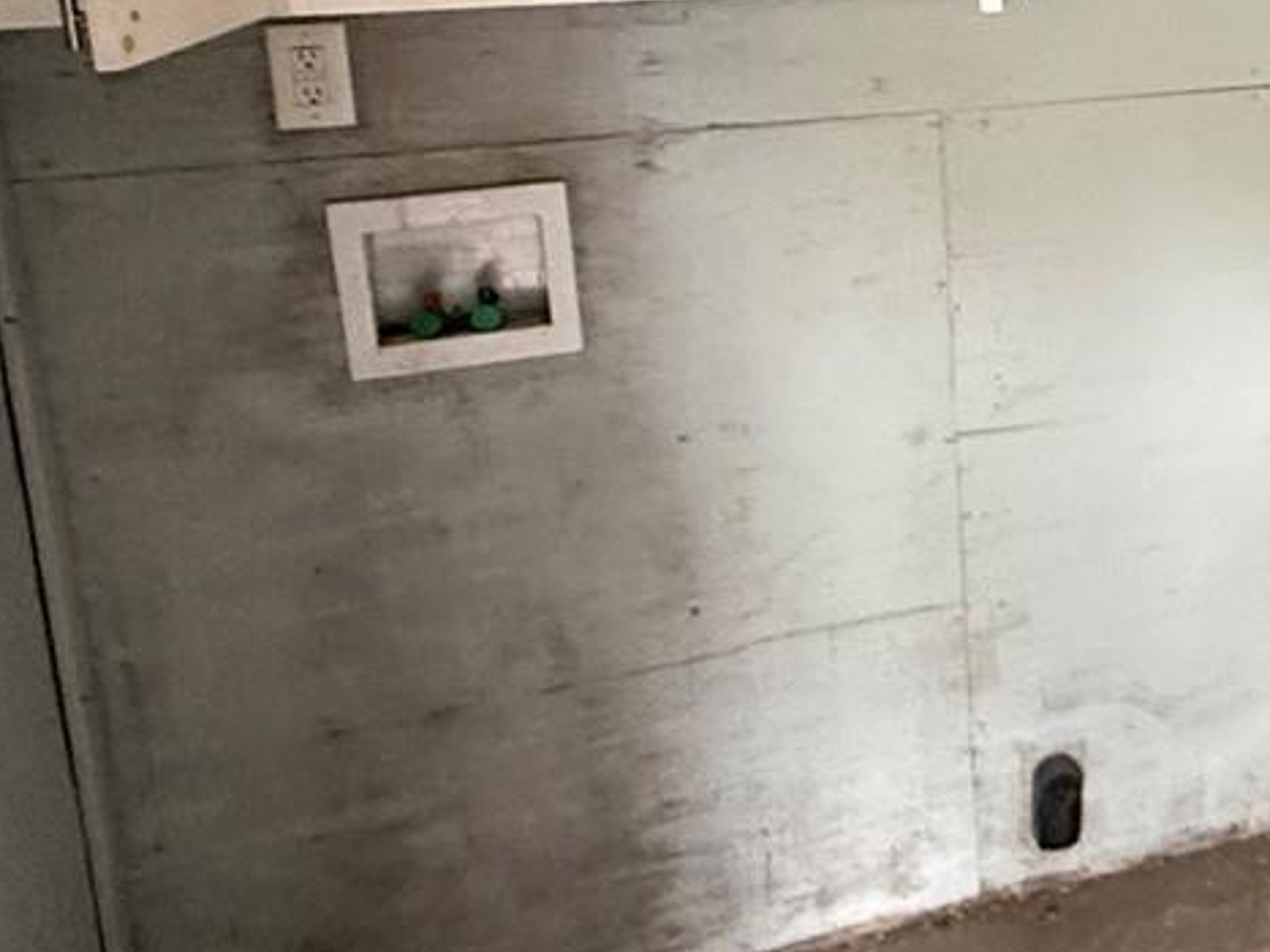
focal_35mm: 48
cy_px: 163
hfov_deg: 34.5
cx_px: 1381
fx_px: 1761
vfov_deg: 29.4
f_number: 2.2
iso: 320
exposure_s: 1/70
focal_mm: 2.22
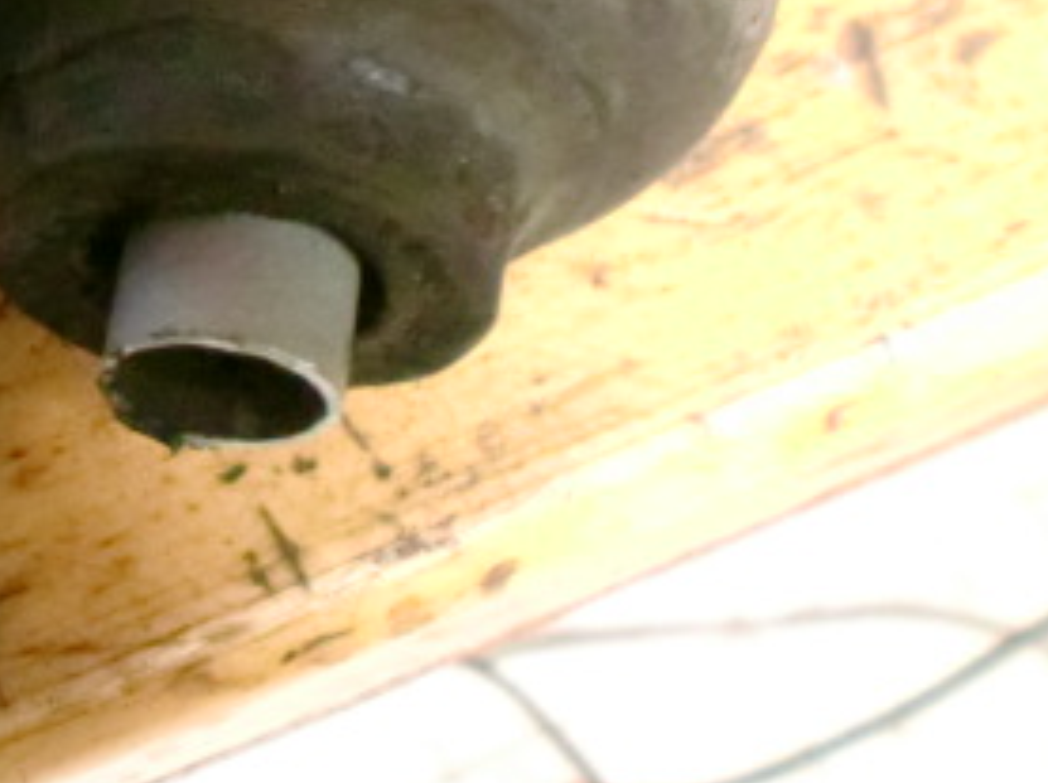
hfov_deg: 22.5
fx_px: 2449
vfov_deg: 18.1
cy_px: 193
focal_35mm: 81
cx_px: -155
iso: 1600
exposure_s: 1/50
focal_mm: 6.3
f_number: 3.1
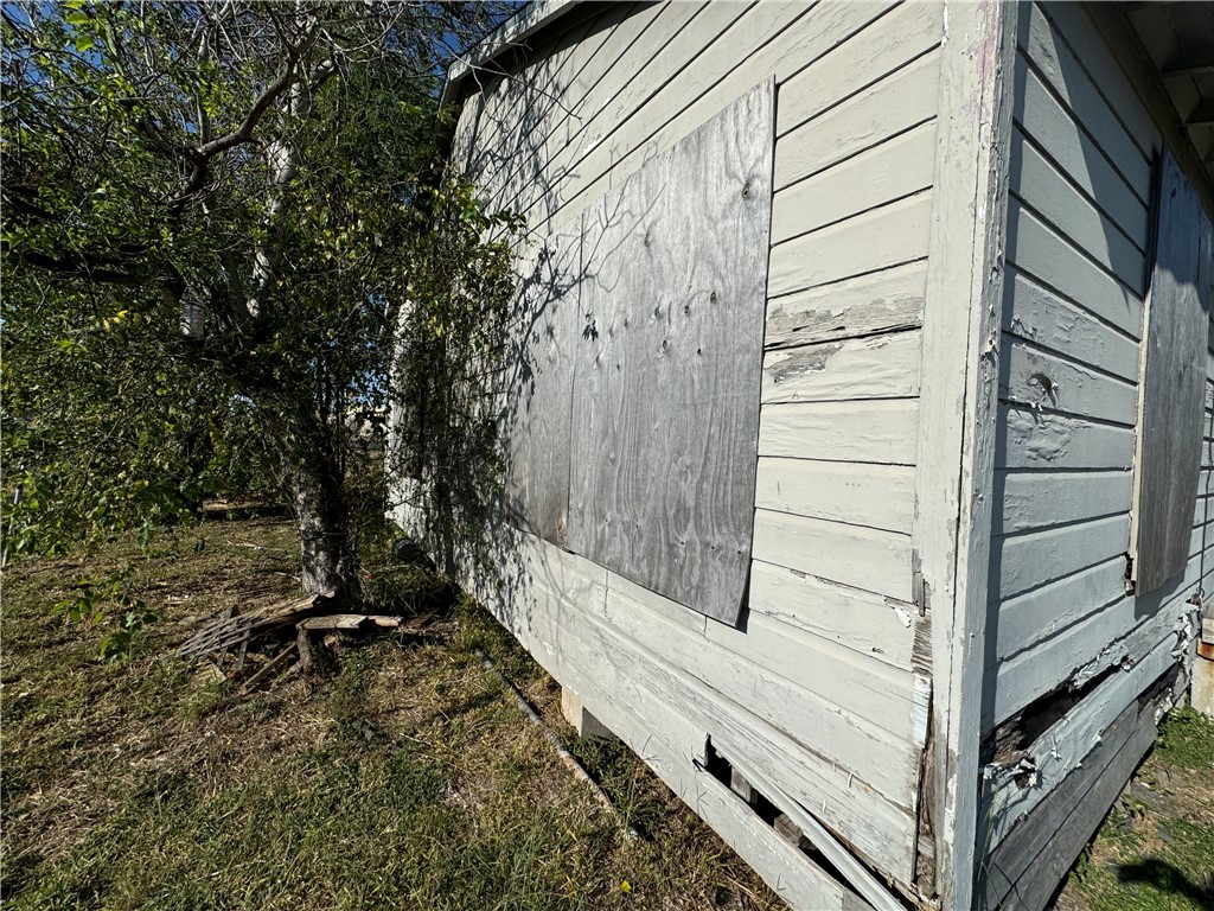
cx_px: 607
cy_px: 456
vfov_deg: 85.7
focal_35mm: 14
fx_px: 491
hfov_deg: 102.1
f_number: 2.2
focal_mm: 2.22
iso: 50
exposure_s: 1/3906
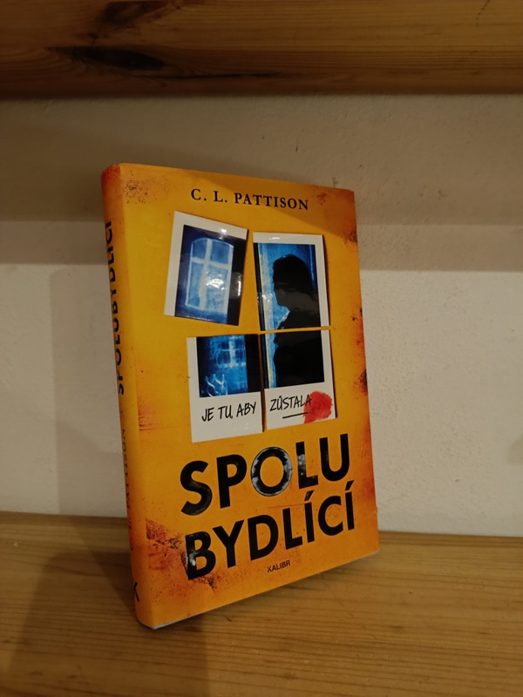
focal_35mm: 24
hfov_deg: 56.8
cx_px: 262
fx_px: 483
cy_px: 348
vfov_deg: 71.6
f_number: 1.88
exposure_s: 1/20
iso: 1899
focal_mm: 5.59
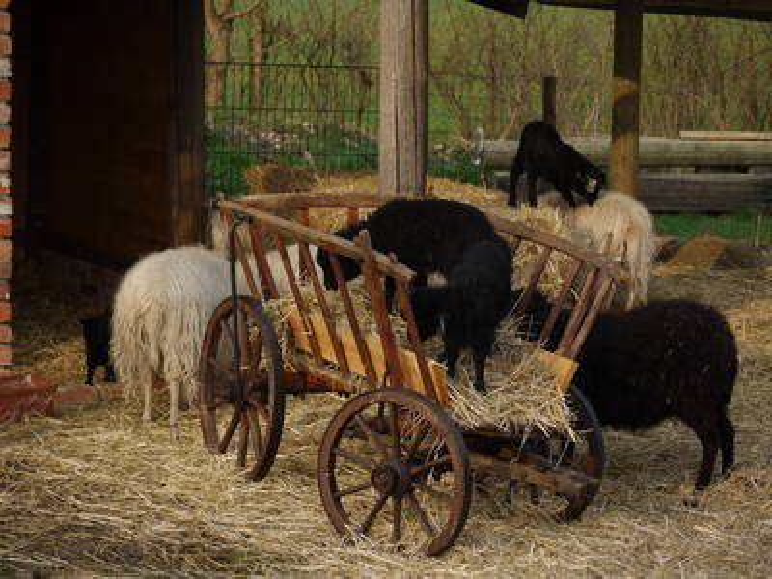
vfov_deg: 13.2
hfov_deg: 17.6
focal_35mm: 112
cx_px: 386
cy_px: 290
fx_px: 2498
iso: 100
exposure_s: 1/320
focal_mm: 56
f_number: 5
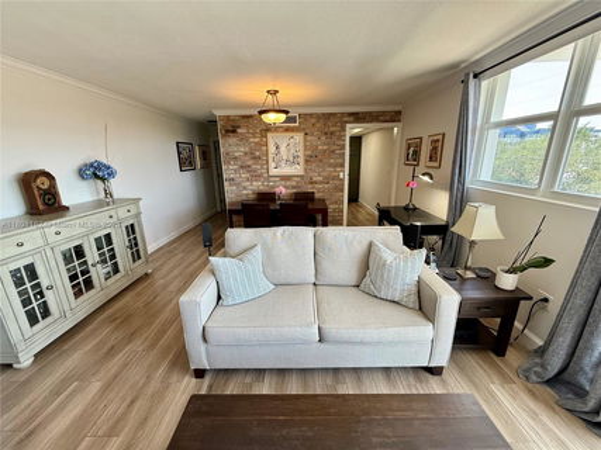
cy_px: 225
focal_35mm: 14
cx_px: 300
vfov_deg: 85.6
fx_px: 243
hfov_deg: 102.1
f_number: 2.2
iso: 160
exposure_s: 1/120
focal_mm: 2.22
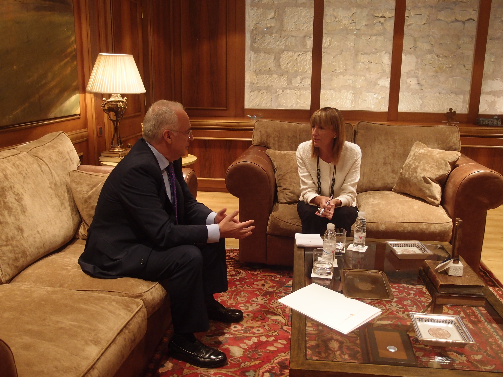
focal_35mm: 32
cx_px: 252
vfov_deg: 44.2
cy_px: 188
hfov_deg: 56.8
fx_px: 465
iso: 200
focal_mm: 6.87
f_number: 1.9
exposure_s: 1/25
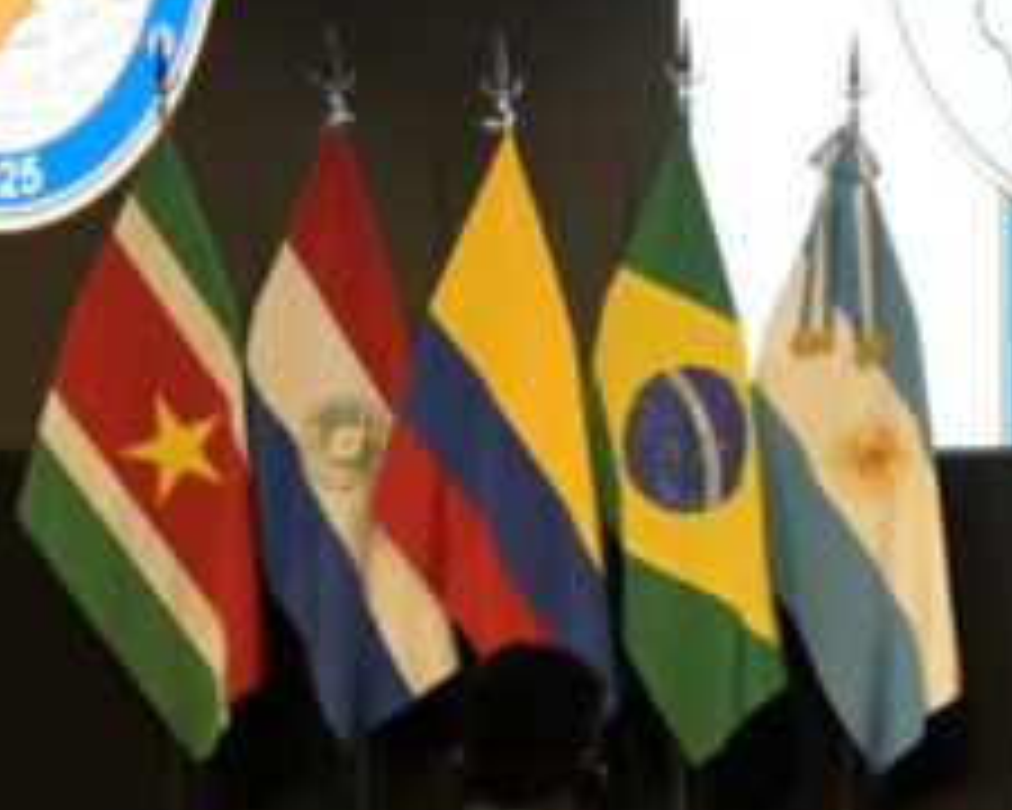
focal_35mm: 176
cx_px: 1543
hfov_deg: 10.6
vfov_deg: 8.8
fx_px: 5271
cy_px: 306
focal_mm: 55
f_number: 9
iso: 8000
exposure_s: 1/160
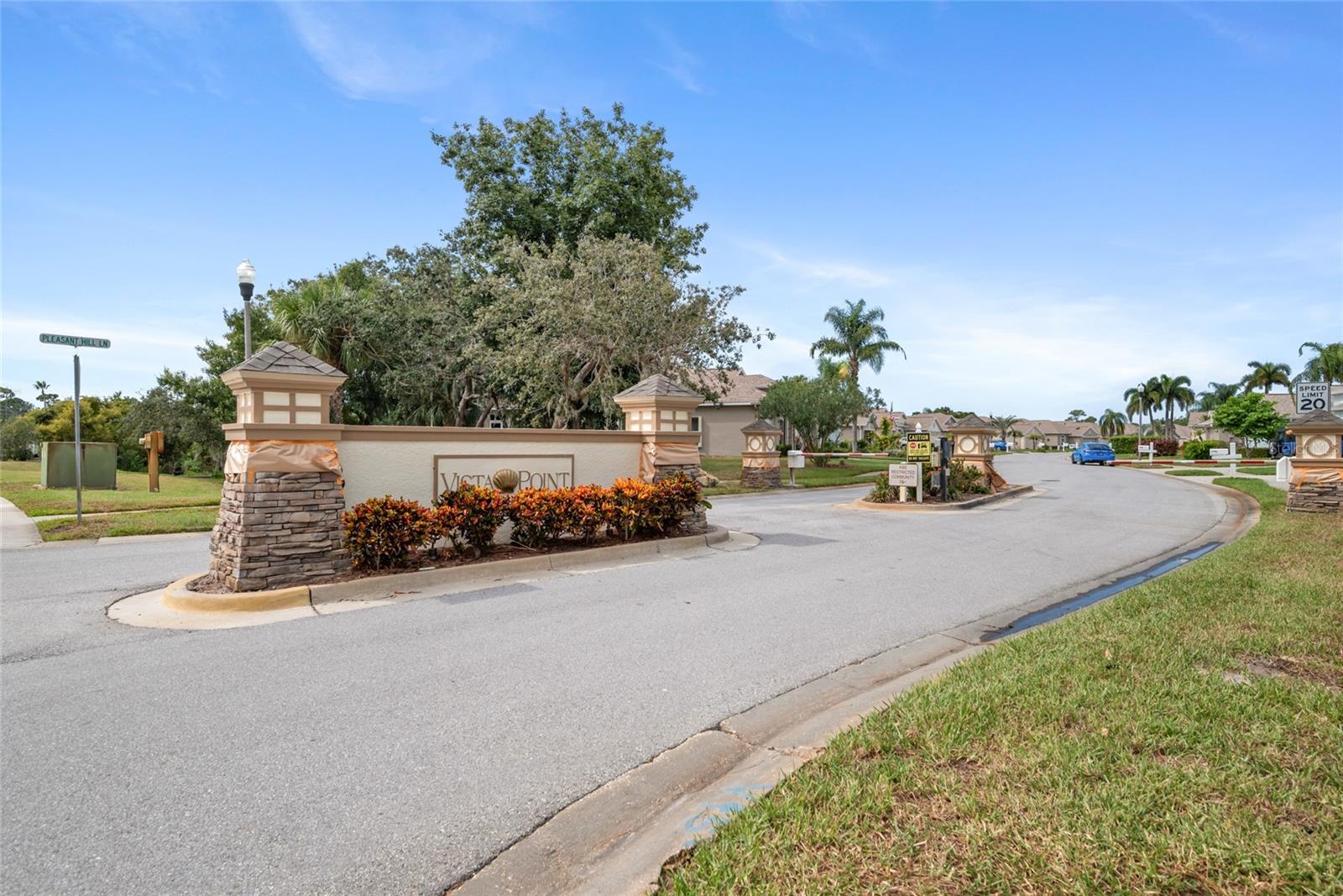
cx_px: 672
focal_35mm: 20
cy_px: 448
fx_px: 746
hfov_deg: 84.0
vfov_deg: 61.9
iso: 250
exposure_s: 1/1600
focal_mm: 20
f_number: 6.3
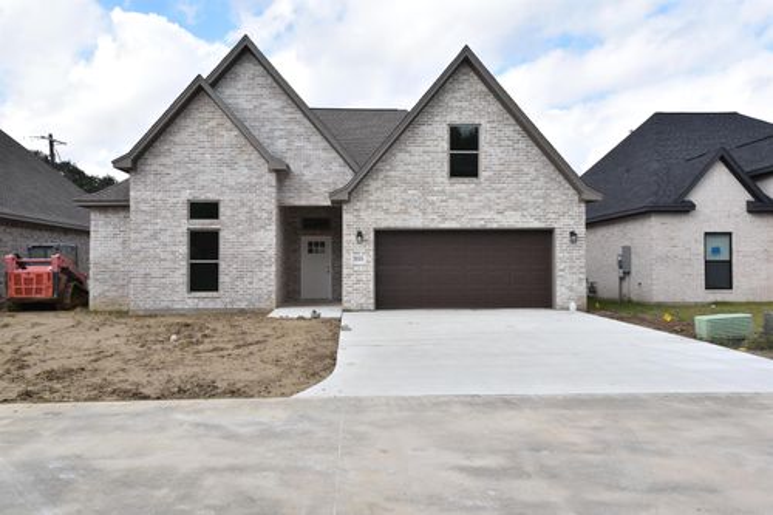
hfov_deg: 61.9
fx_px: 644
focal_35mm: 30
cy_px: 258
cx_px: 386
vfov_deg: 43.6
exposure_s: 1/400
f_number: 10
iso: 200
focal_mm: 30
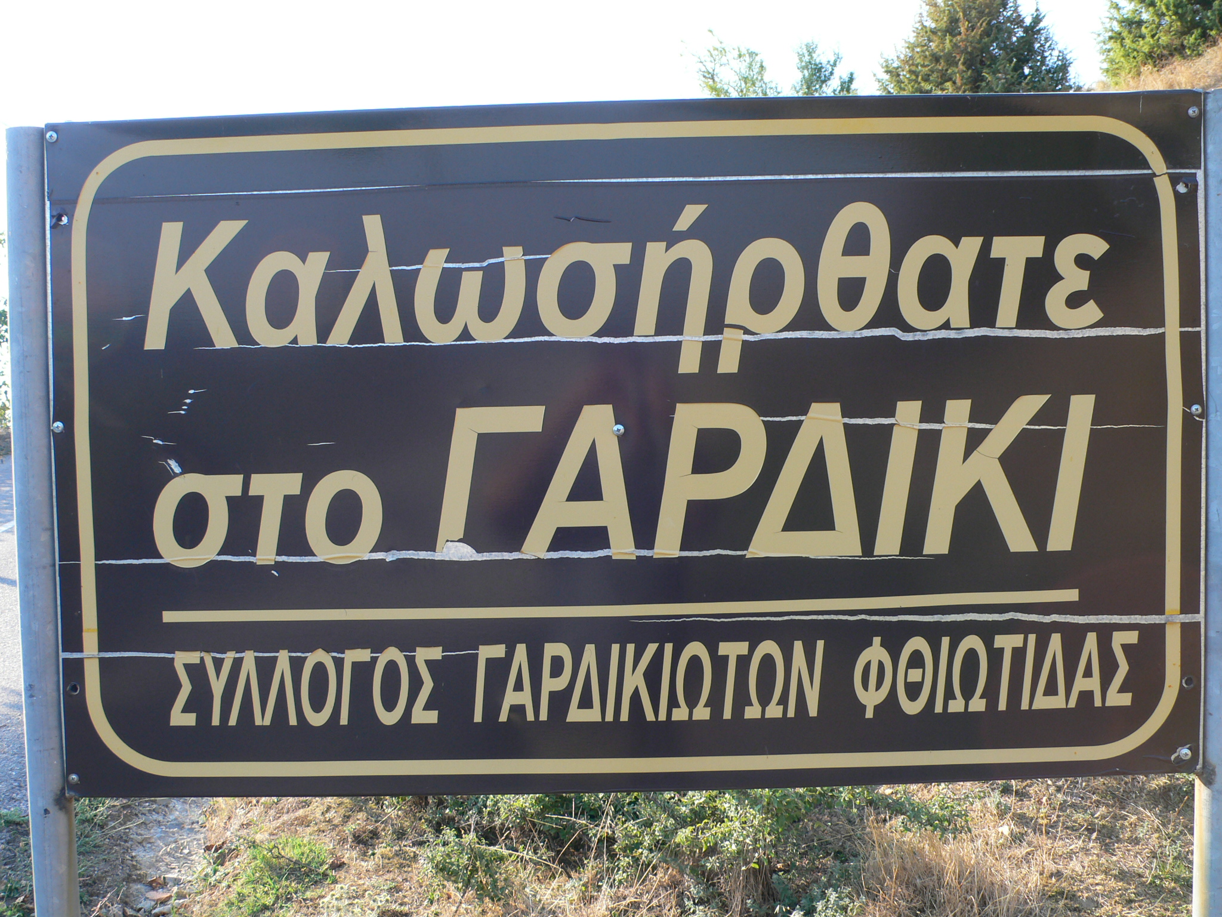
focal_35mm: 34
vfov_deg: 41.8
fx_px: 1200
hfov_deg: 54.0
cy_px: 458
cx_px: 611
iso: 80
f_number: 4
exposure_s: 1/100
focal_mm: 6.3
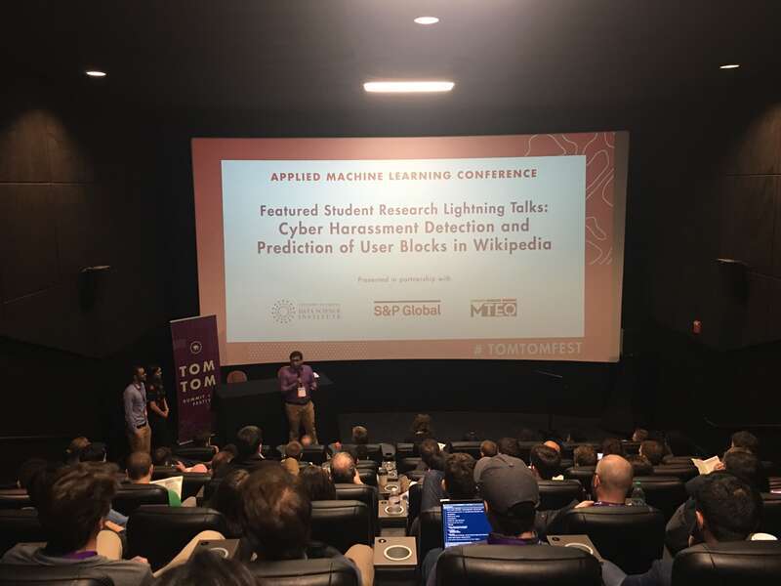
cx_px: 390
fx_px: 654
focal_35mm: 29
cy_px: 293
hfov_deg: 61.7
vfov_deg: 48.2
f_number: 2.2
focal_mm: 4.15
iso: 80
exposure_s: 1/10
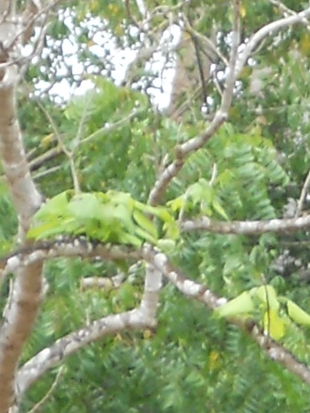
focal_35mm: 348
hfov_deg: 4.1
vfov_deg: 5.6
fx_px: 4154
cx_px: 1075
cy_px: 831
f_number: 4.3
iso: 80
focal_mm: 8.2
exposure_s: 1/80
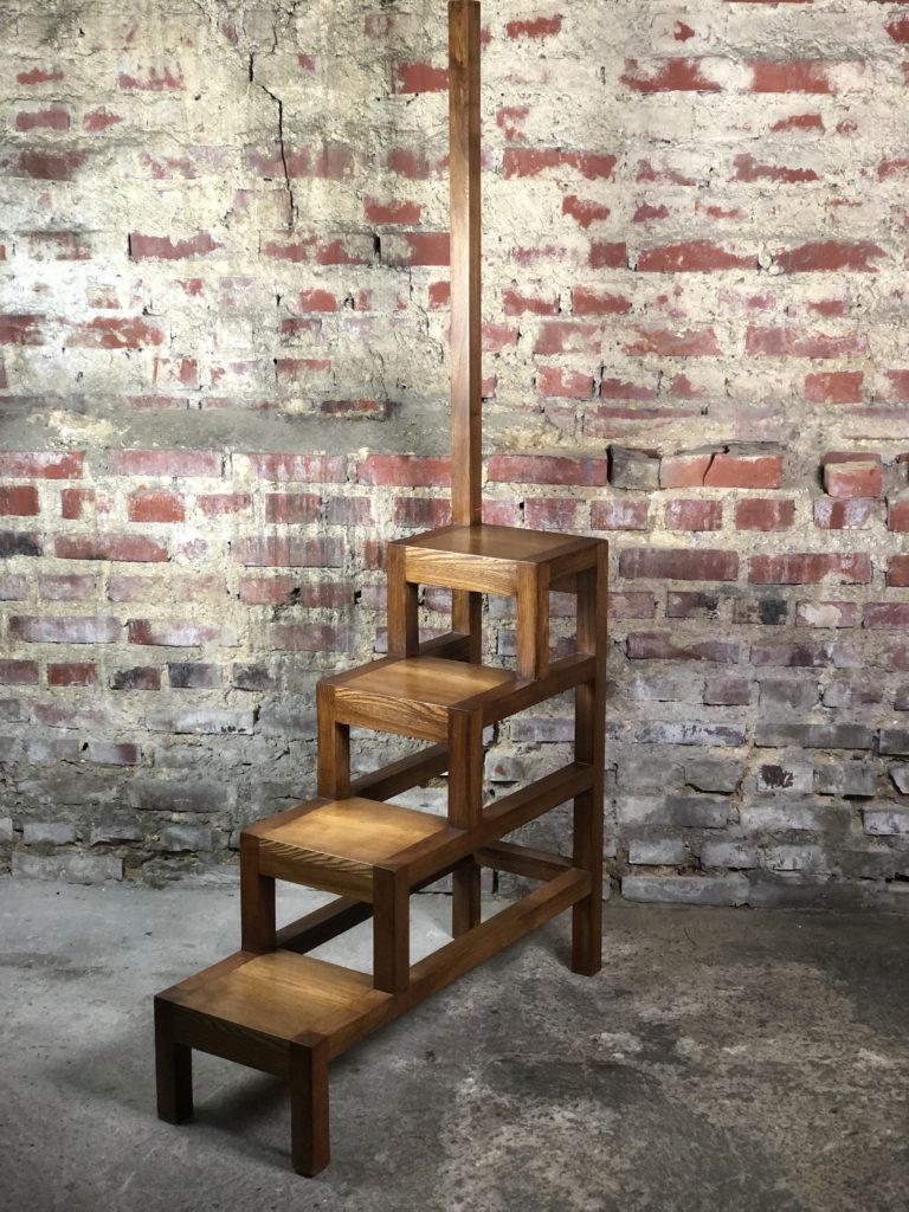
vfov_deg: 36.8
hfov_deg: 28.0
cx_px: 454
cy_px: 606
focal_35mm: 52
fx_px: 1821
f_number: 2.4
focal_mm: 6
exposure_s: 1/33
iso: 125
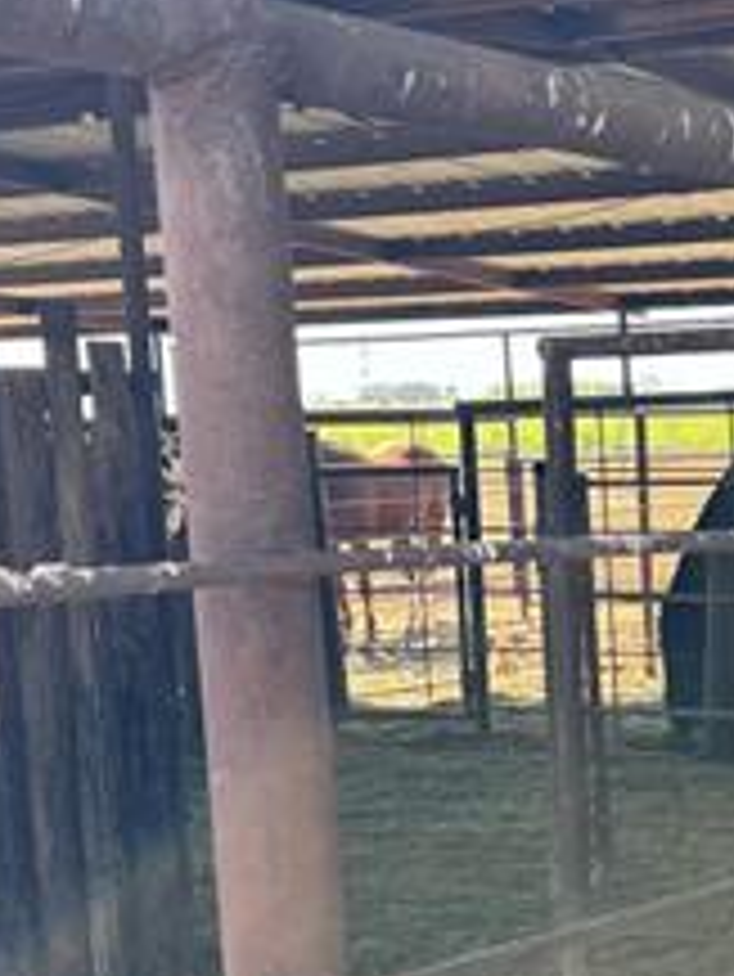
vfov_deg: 22.7
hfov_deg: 16.3
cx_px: 986
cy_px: 756
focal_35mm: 85
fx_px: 2401
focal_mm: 6.76
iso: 80
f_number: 1.78
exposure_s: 1/782
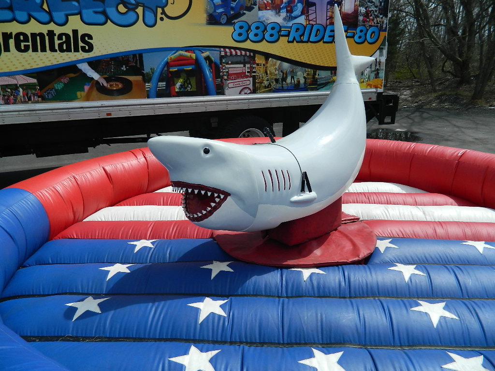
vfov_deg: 54.9
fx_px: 357
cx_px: 248
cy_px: 186
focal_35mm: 25
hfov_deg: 69.4
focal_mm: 4.5
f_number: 8.7
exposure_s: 1/200
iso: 80
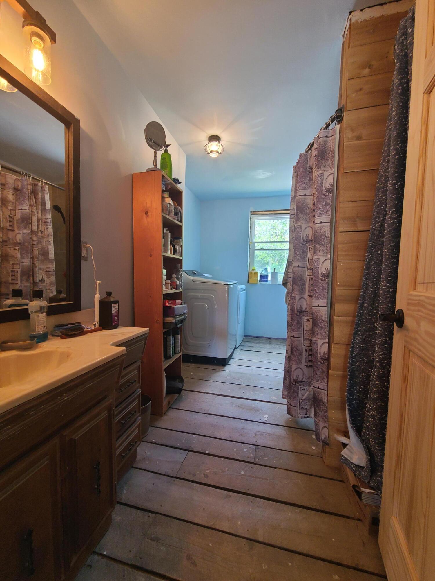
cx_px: 218
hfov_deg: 89.9
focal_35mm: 13
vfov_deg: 106.2
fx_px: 218
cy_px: 290
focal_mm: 2.2
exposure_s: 1/60
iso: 200
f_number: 2.2
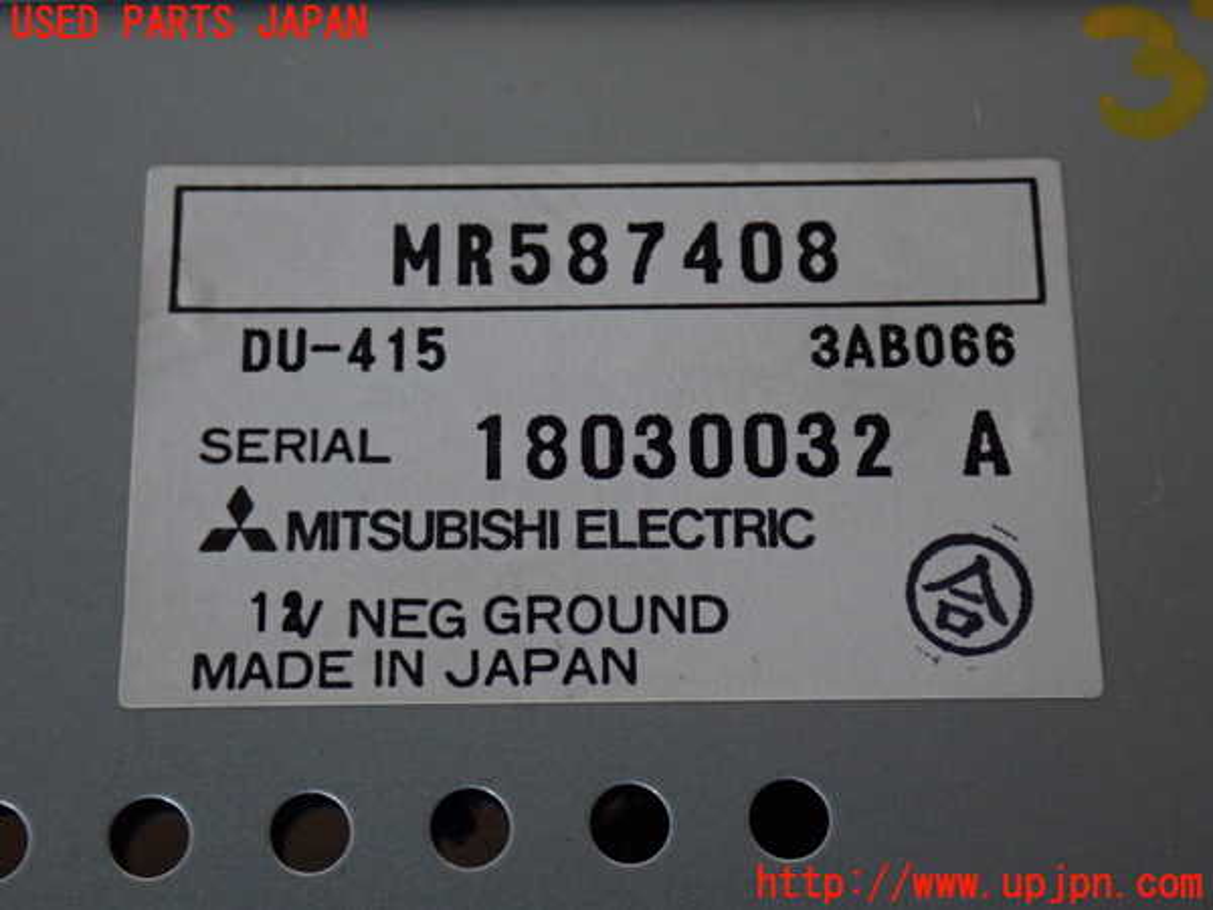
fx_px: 2173
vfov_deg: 23.7
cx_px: 606
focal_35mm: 62
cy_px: 455
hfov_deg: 31.2
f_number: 3.6
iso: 500
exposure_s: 1/60
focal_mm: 11.09
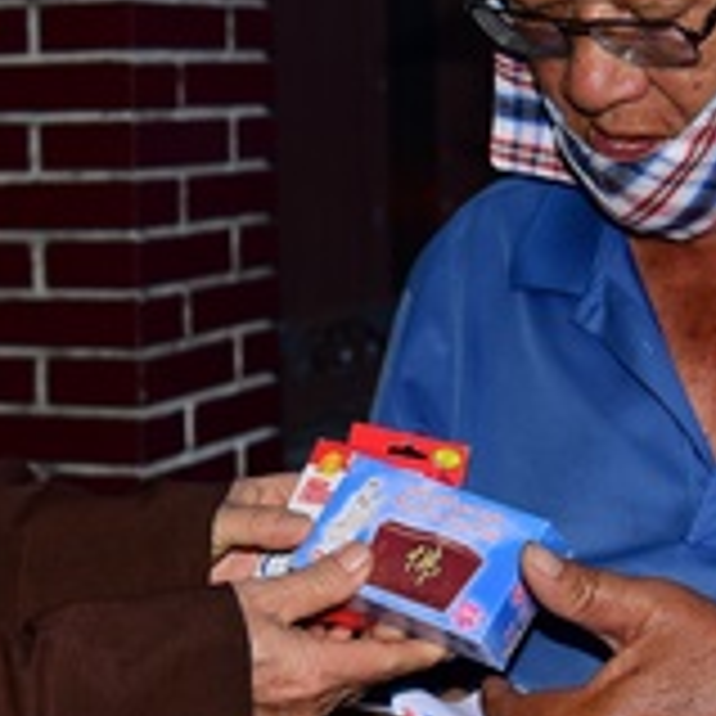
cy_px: 248
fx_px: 2598
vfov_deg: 15.7
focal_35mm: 111
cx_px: 302
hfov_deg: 15.7
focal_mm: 32
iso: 320
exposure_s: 1/60
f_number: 4
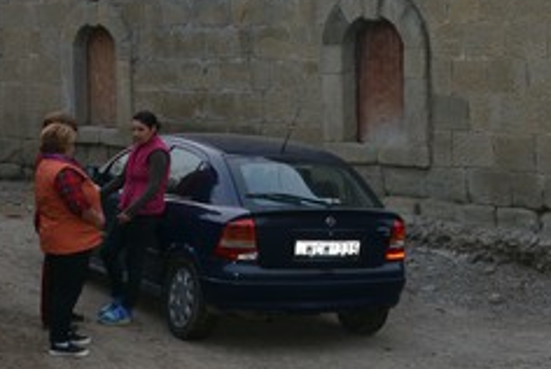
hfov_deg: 19.2
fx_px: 1563
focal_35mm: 102
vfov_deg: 13.2
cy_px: -34
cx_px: 598
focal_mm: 24
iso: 160
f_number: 5.6
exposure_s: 1/30
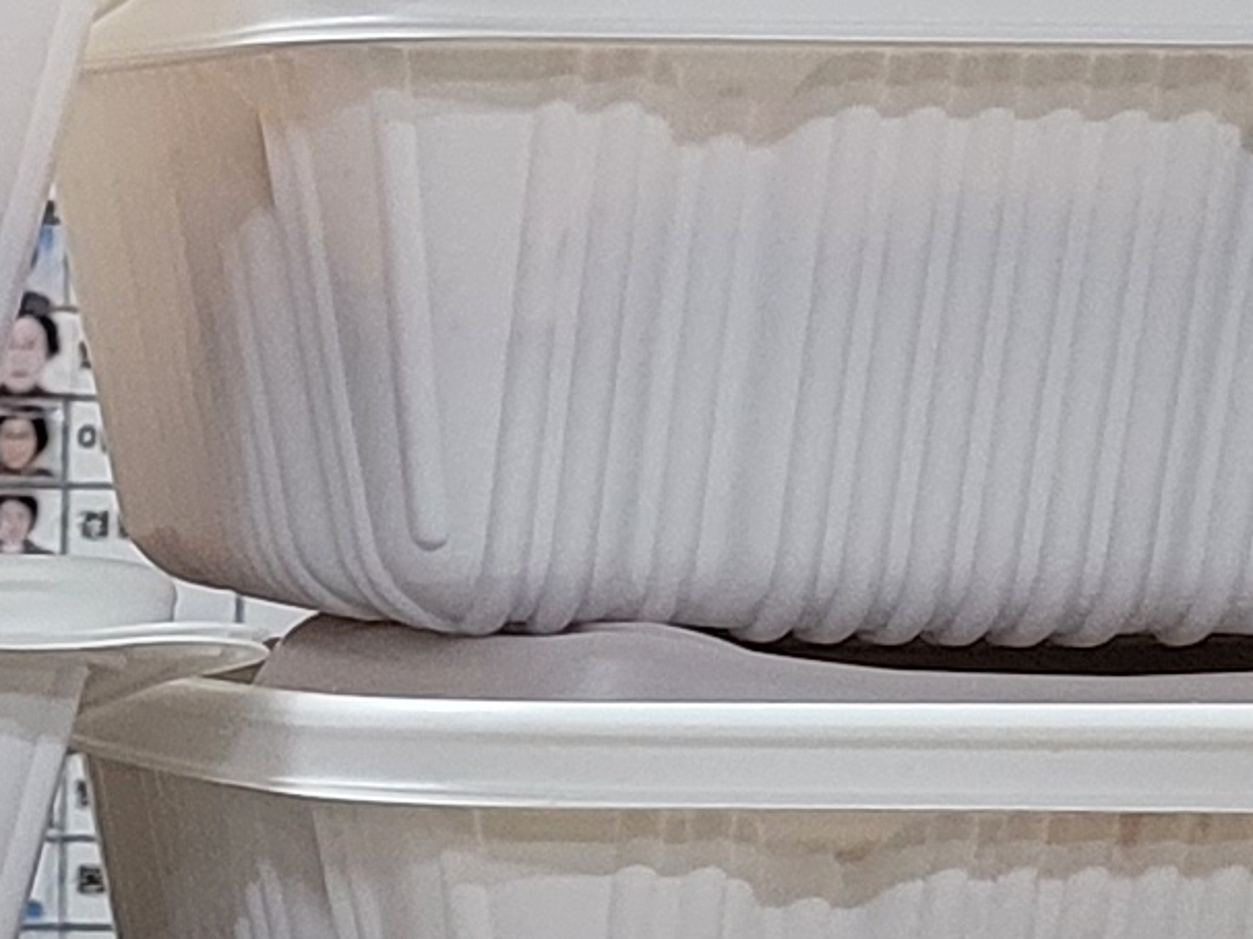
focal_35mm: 173
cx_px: -1799
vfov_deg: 8.5
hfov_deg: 10.0
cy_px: 1040
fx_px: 6260
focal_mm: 5.4
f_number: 1.8
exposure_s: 1/120
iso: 320
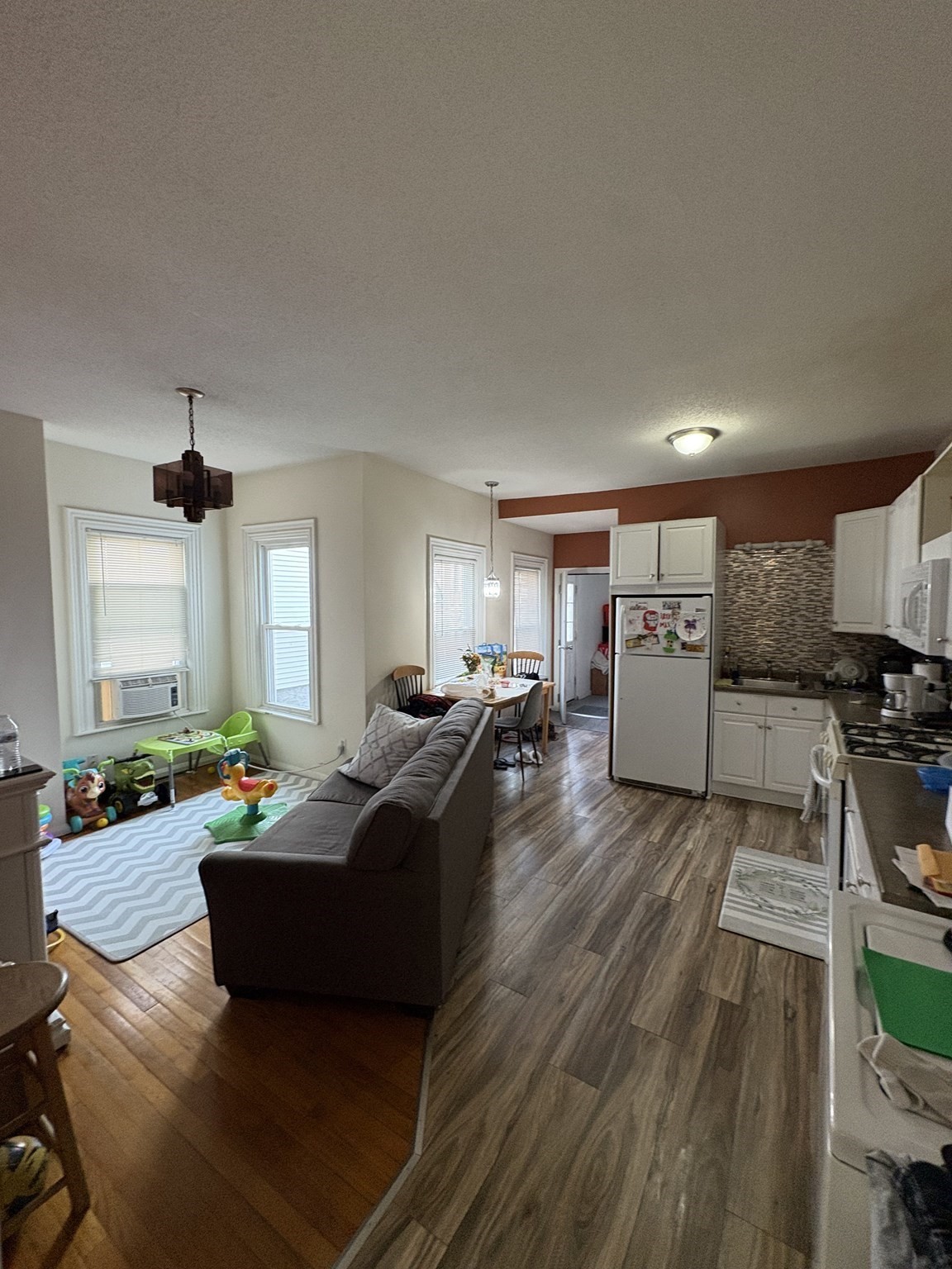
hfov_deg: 85.7
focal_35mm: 14
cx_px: 476
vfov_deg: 102.1
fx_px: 513
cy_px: 634
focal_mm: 2.22
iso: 320
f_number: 2.2
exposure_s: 1/60
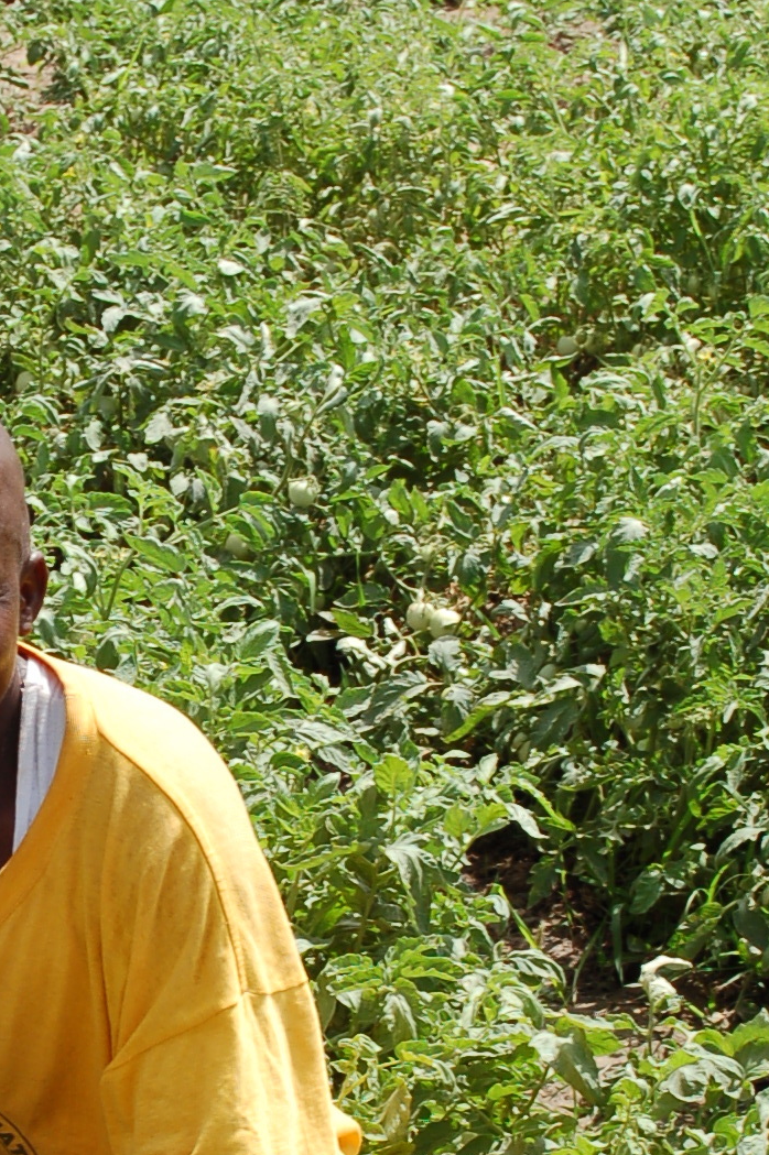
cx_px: -99
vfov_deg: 15.8
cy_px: 825
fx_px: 4139
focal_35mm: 129
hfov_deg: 10.5
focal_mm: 30
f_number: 8
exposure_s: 1/250
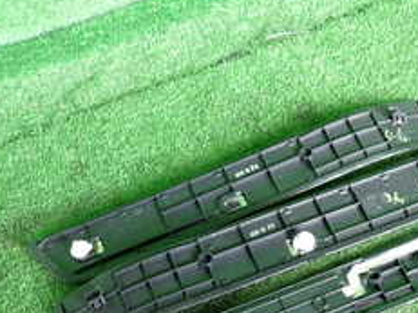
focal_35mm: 65
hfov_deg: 29.0
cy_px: 308
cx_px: 347
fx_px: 784
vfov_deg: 21.8
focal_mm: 4.5
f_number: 2
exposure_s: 1/40
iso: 200
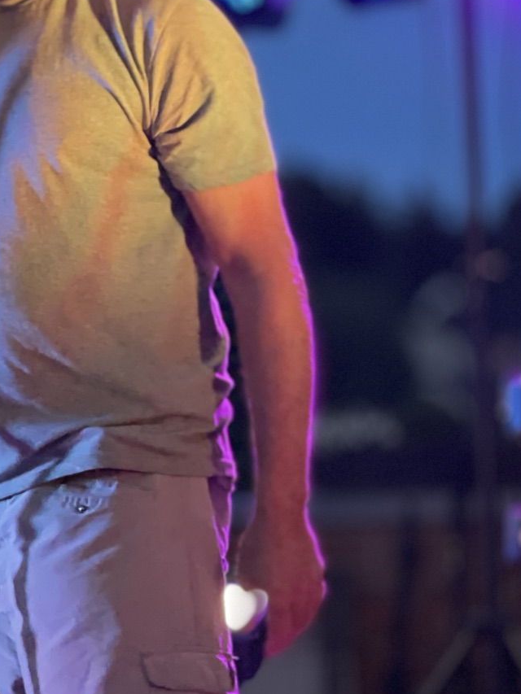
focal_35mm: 150
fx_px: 3009
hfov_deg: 9.9
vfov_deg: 13.2
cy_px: 399
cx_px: 87
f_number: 2.2
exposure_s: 1/36
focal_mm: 7.5
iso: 125
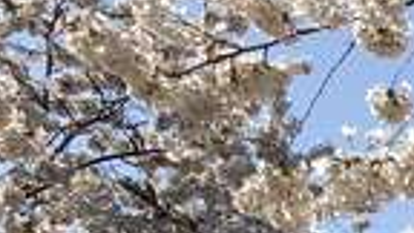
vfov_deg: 6.7
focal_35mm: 170
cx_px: 1078
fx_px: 1866
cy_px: 616
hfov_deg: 10.4
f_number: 1.8
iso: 20
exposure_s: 1/2024
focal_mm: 4
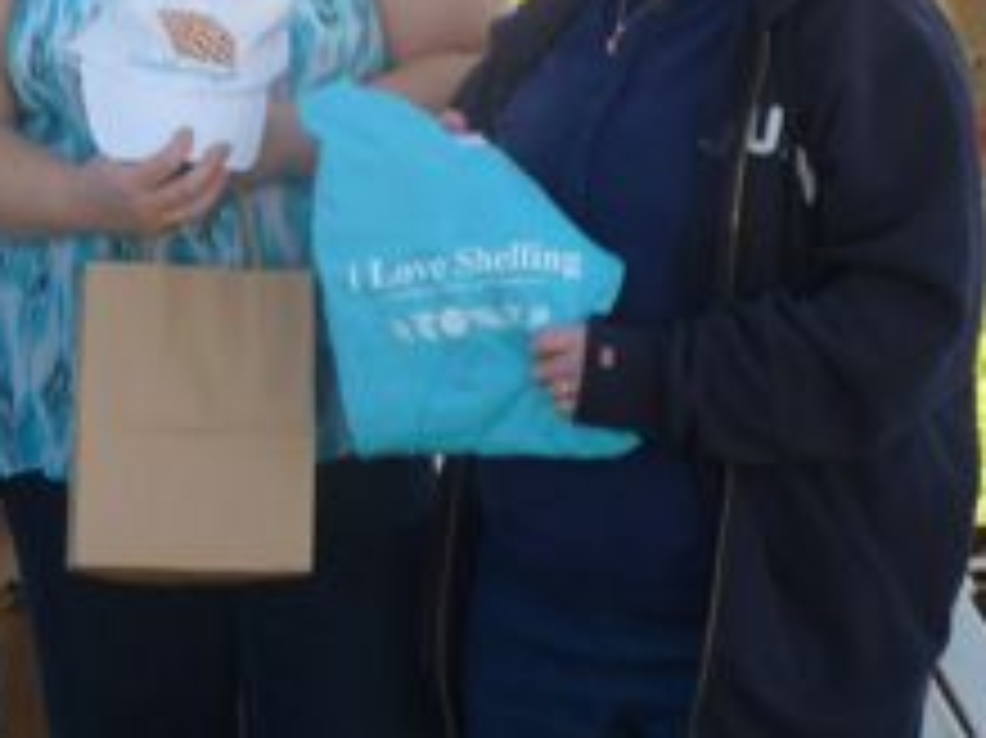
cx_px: 194
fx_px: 3502
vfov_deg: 12.0
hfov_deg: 15.9
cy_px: 176
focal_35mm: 123
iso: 80
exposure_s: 1/125
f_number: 4
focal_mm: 6.9
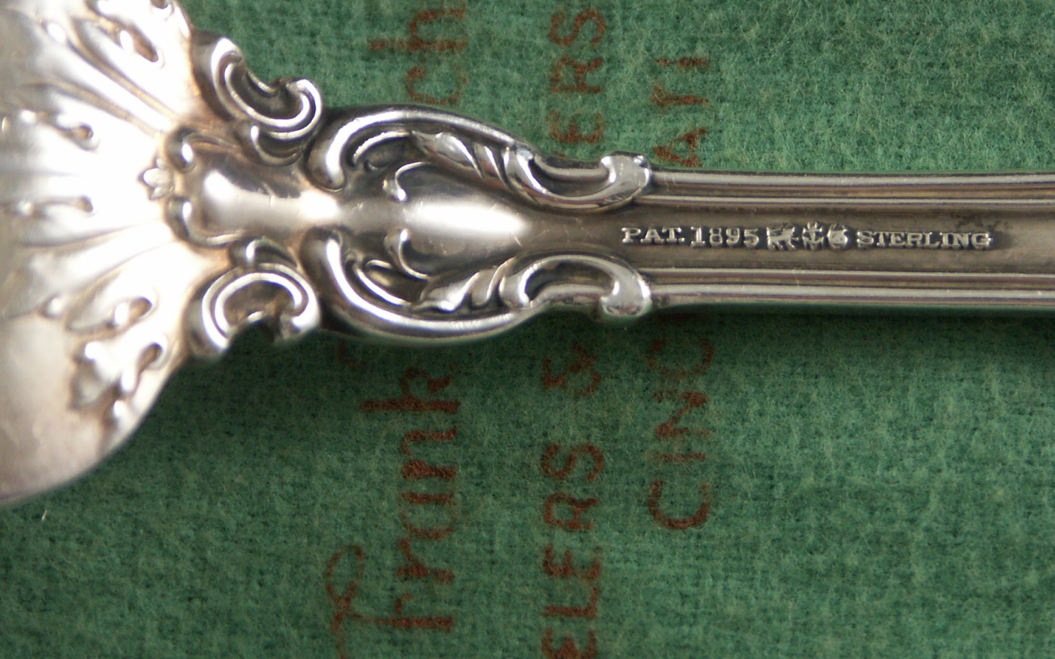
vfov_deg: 4.8
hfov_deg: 7.7
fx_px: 7792
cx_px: 604
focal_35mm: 271
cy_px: 252
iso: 100
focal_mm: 50.8
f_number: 3.5
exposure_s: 1/50
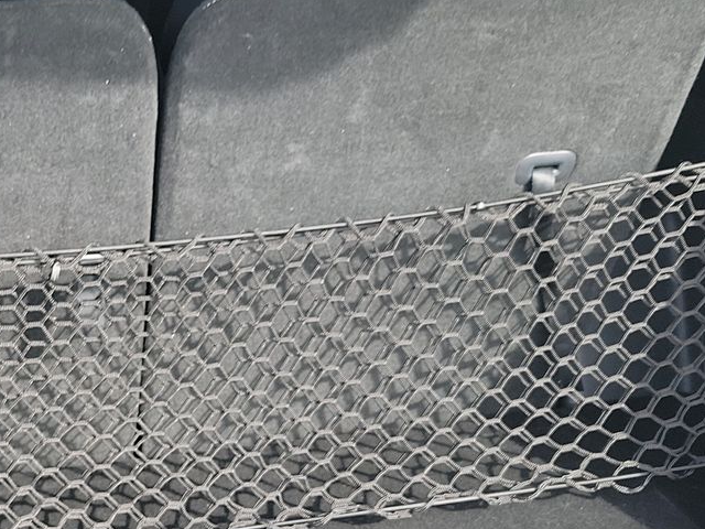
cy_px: 390
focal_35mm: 60
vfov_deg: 24.2
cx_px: 57
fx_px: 1222
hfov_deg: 30.6
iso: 68
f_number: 1.8
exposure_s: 1/119
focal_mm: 6.7
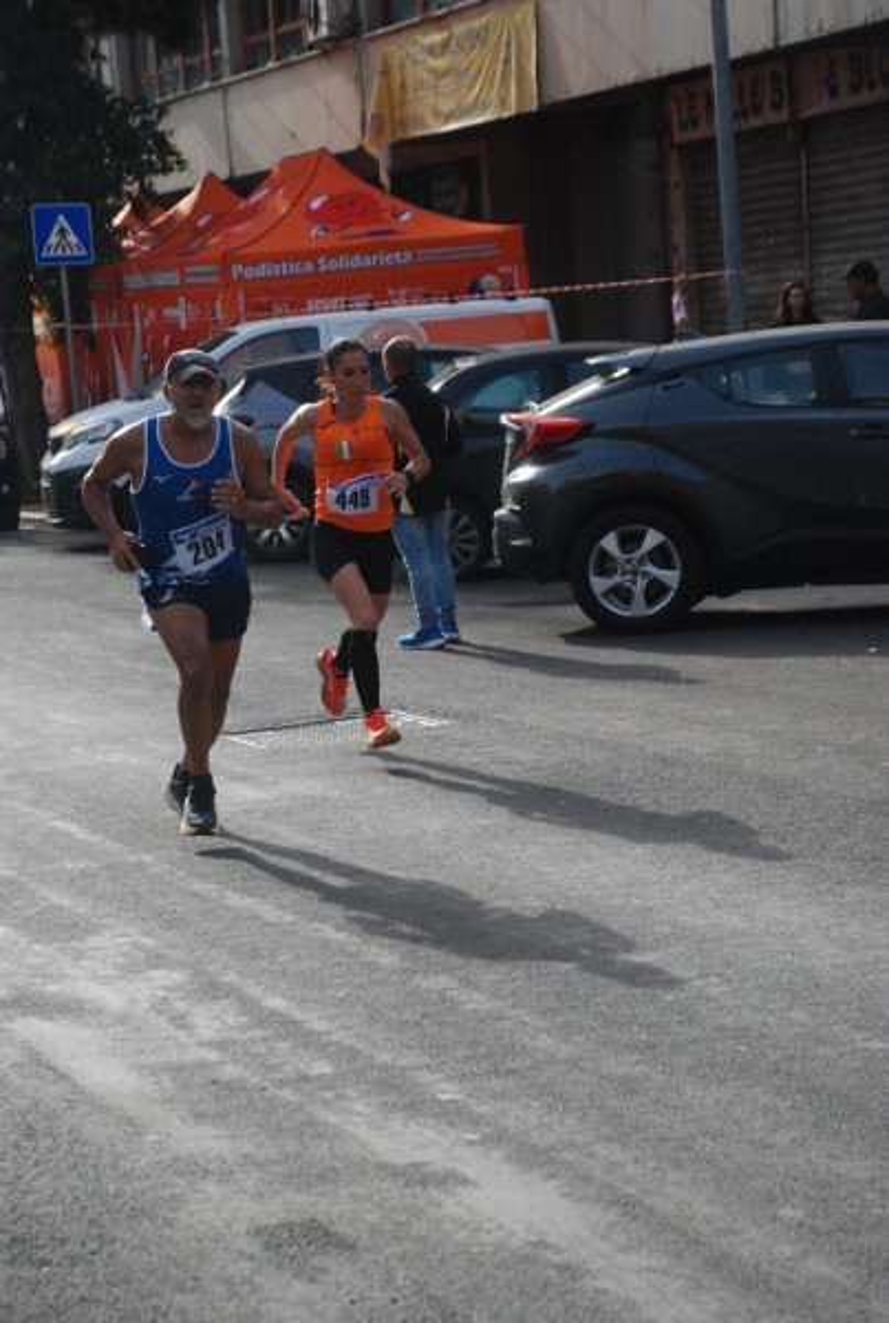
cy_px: 662
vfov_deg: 19.4
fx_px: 3869
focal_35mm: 105
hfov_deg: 13.1
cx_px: 444
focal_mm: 70
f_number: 5.6
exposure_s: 1/1250
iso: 1000
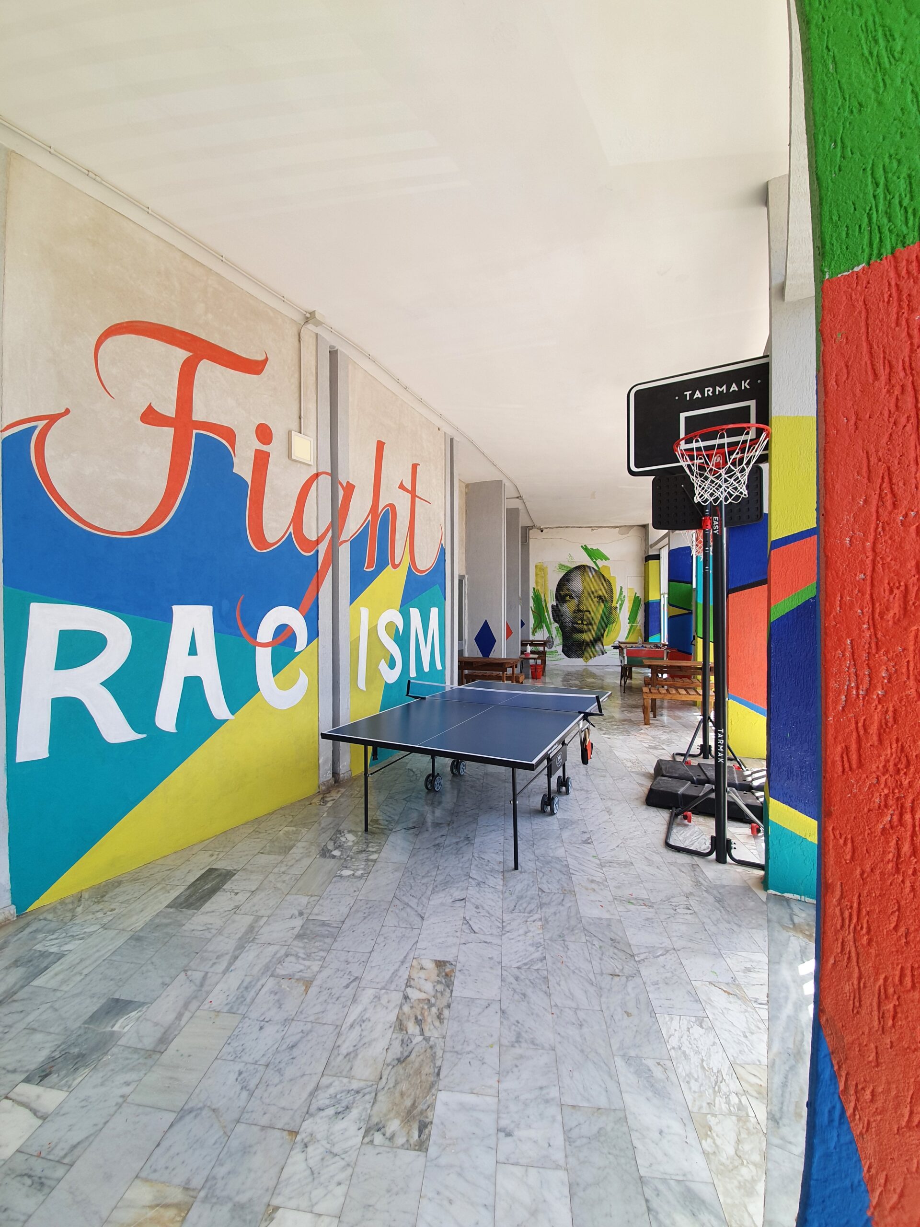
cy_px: 614
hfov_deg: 89.9
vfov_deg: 106.2
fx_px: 461
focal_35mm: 13
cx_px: 460
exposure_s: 1/170
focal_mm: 1.8
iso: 50
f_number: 2.2
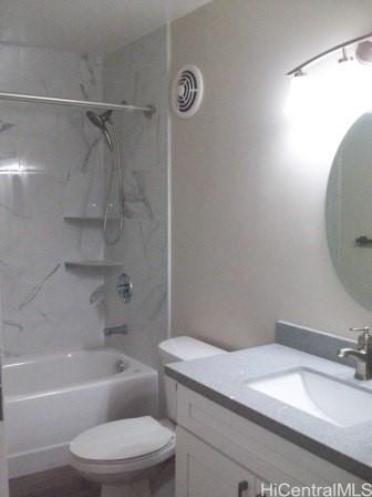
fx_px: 487
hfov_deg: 41.8
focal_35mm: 34
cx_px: 186
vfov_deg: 54.0
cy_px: 248
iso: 504
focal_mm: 5.7
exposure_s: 1/128
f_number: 2.8
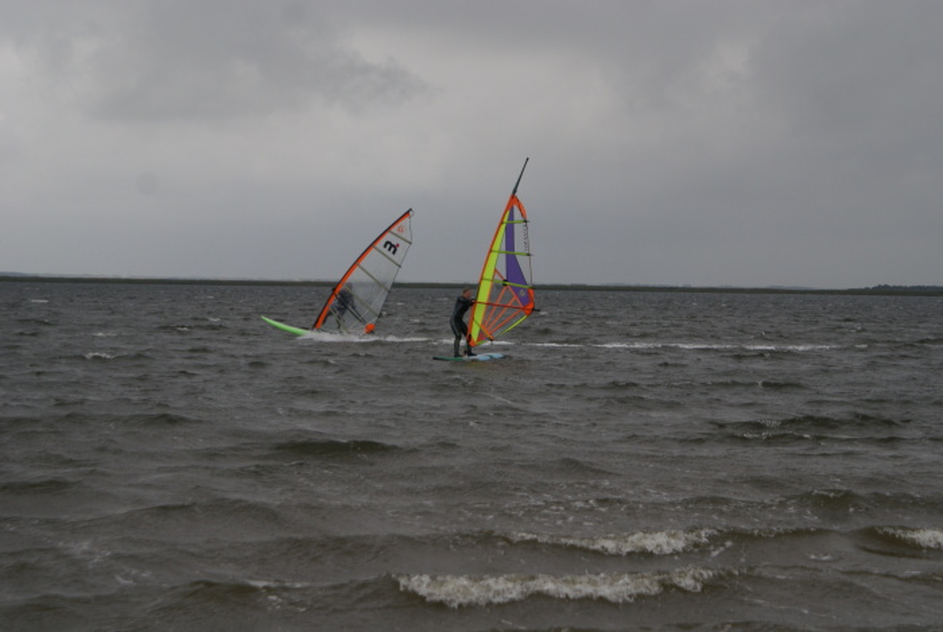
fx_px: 2754
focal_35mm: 105
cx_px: 472
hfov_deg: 19.4
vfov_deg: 13.1
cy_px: 316
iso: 160
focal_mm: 70
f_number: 5.6
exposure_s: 1/250
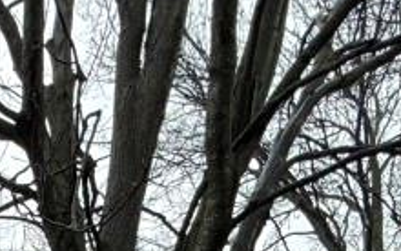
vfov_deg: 12.4
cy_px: 682
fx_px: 755
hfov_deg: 23.1
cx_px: -222
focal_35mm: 69
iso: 64
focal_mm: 2.22
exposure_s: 1/393
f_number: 2.2
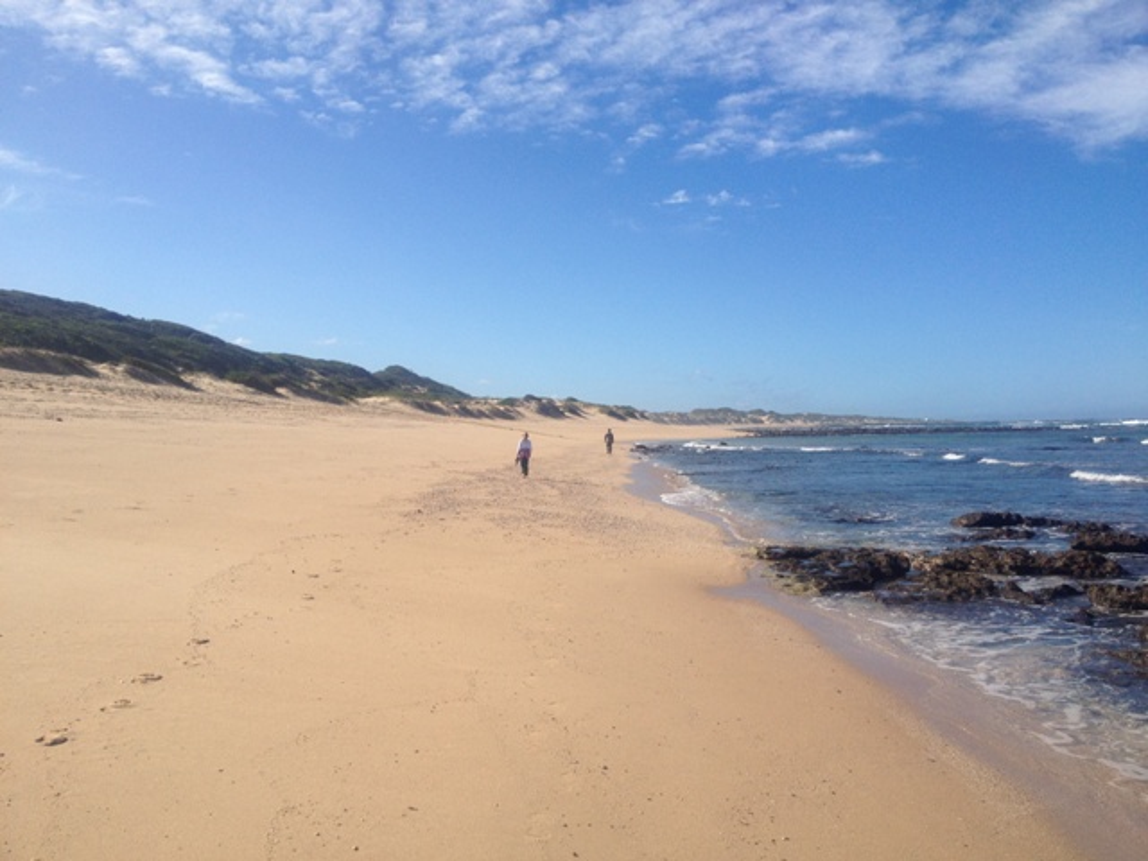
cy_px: 430
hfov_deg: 52.6
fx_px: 1161
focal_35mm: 35
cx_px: 574
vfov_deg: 40.7
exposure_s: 1/2123
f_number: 2.4
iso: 64
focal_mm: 4.28
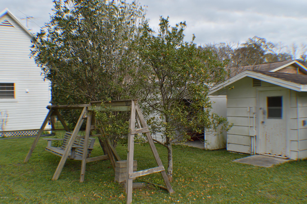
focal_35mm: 42
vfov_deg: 31.8
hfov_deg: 46.4
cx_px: 154
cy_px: 102
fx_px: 358
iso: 100
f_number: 6.3
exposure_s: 1/100
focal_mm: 28
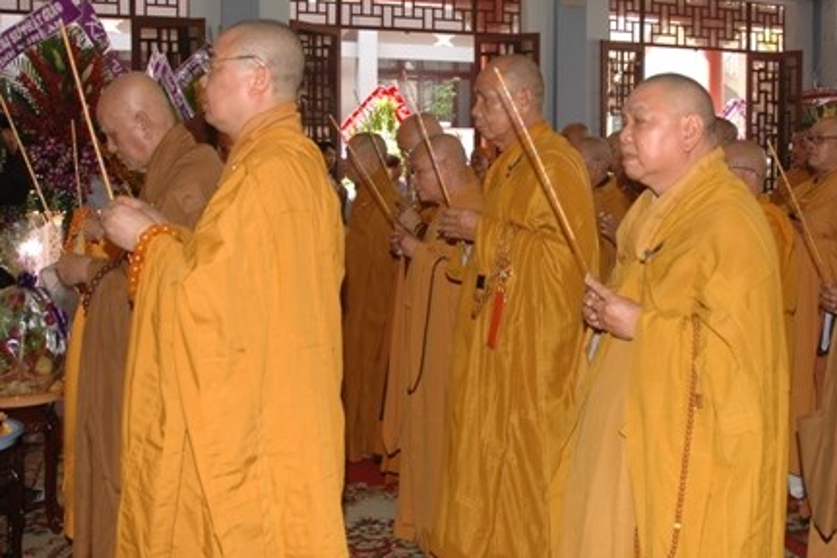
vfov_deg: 33.4
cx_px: 539
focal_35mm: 40
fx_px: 930
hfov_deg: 47.9
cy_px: 244
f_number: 4
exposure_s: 1/60
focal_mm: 18
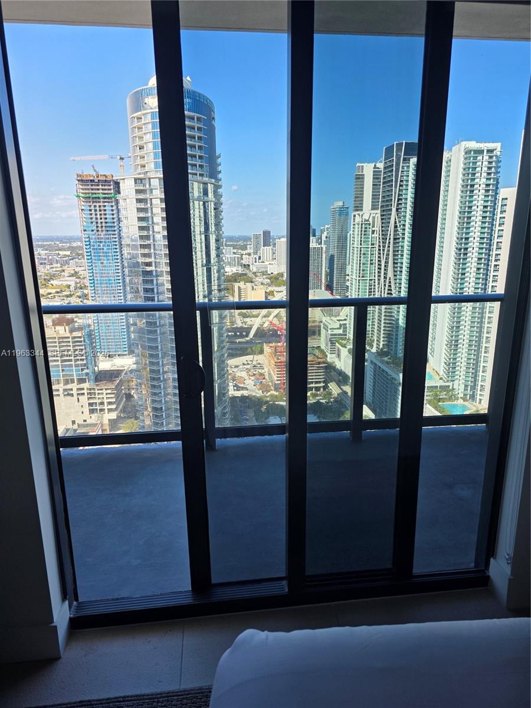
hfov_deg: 58.9
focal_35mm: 23
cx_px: 266
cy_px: 354
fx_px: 470
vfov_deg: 73.9
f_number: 1.7
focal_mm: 6.3
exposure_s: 1/2228
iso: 80
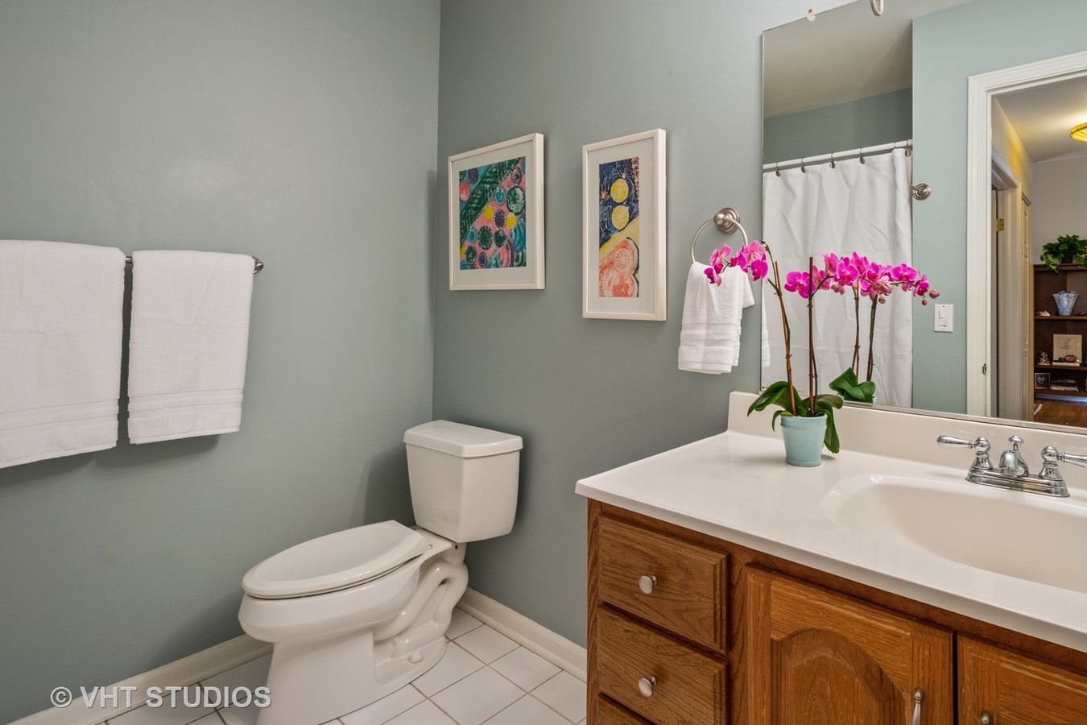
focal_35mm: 18
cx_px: 633
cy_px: 307
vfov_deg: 67.0
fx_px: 543
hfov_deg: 89.2
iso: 200
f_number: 9.5
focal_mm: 10
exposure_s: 1/3
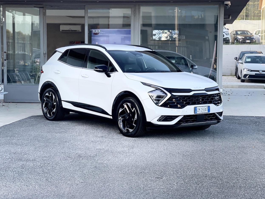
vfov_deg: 22.9
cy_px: 100
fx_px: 490
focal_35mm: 64
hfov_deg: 30.3
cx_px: 132
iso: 32
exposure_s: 1/121
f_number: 2.2
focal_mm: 7.5
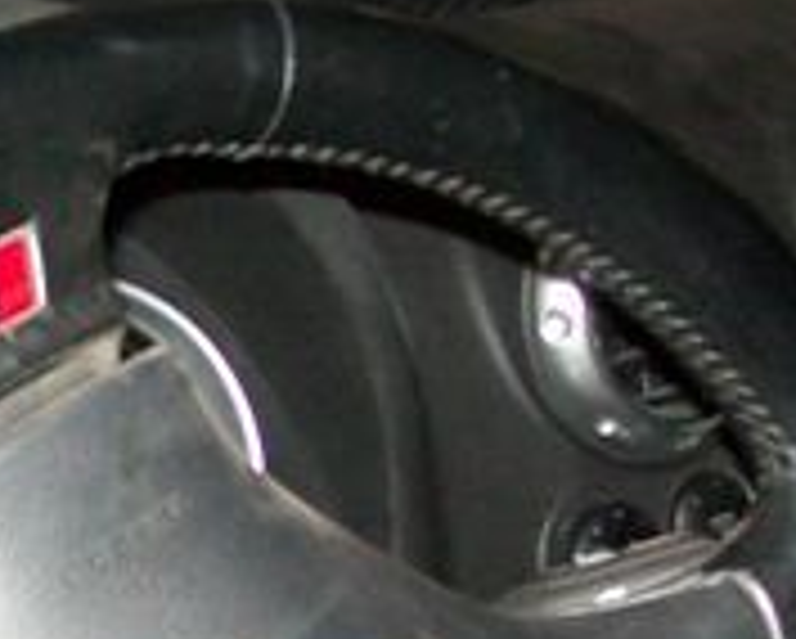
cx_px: -54
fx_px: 2995
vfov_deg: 12.0
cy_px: 702
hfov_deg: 14.8
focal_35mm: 127
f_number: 2.7
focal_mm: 6
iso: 160
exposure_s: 1/60
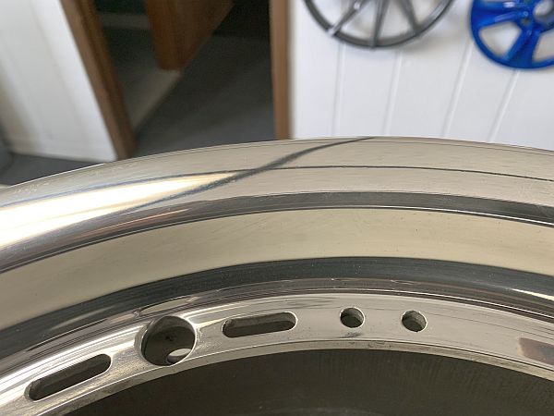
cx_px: 277
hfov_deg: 67.3
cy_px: 208
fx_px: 416
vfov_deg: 53.1
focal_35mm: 26
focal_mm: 4.25
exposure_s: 1/60
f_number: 1.8
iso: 100
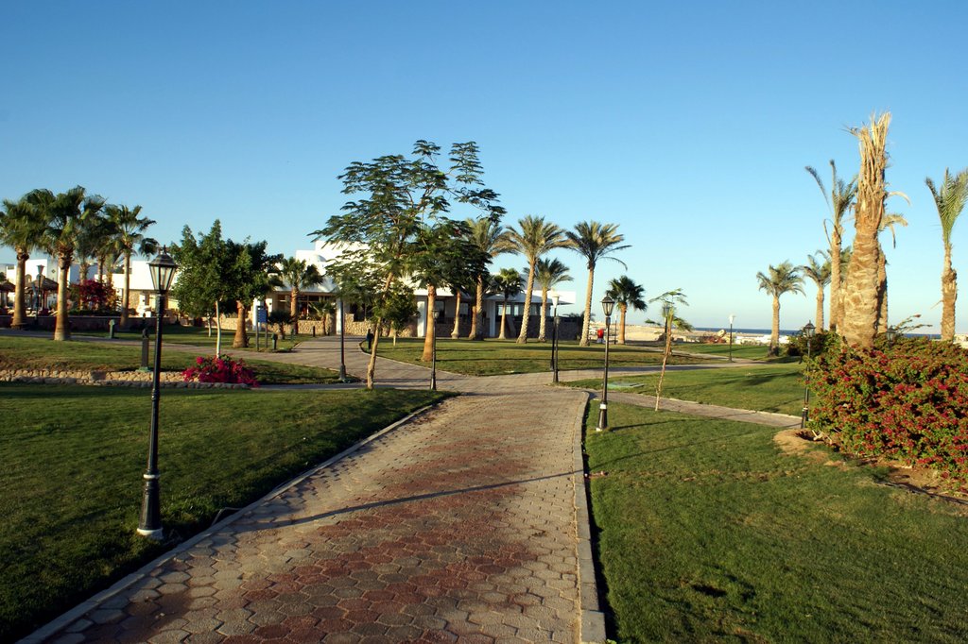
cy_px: 322
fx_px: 726
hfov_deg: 67.4
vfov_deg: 47.9
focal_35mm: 27
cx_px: 484
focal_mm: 18
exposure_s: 1/80
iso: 100
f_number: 13
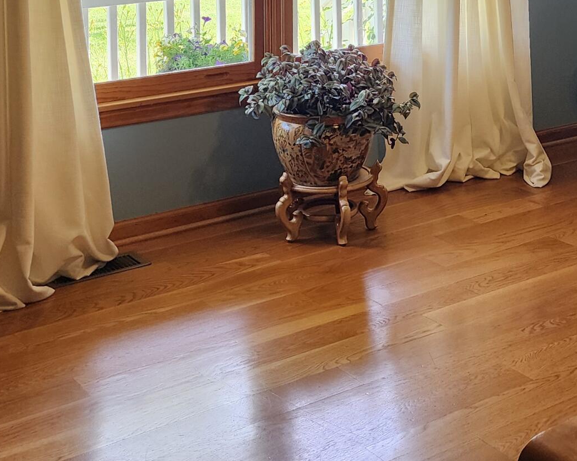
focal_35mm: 65
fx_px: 1110
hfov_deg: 28.9
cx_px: 402
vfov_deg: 21.2
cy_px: -145
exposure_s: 1/180
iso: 125
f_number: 1.8
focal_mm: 6.4
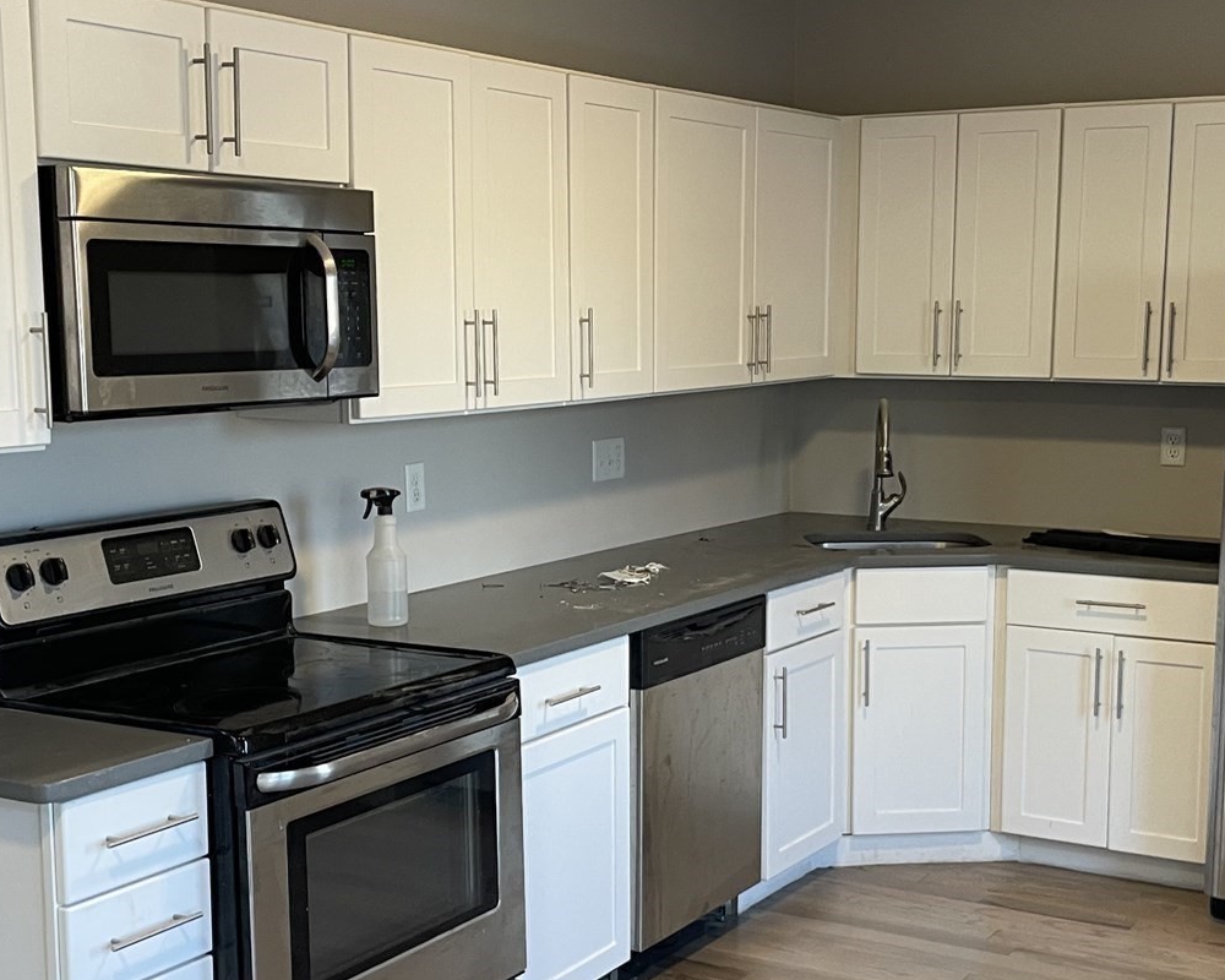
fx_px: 1885
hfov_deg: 36.0
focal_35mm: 52
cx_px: 669
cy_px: 620
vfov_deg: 29.0
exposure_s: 1/60
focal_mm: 4.2
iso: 80
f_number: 1.6
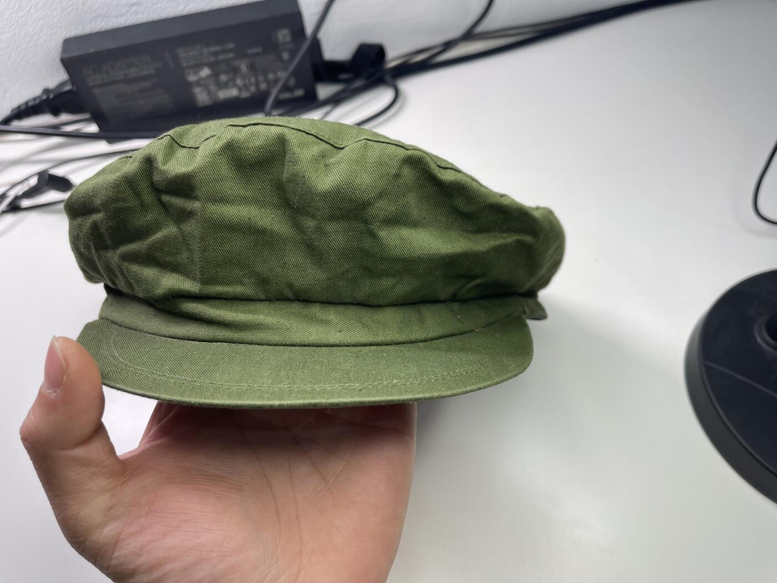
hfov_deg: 69.4
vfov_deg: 54.9
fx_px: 561
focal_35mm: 25
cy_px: 292
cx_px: 388
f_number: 1.6
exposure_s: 1/100
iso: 50
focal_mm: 5.1
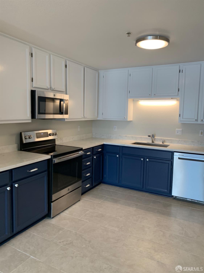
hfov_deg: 53.1
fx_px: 204
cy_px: 136
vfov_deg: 67.3
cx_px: 102
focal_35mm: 26
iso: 50
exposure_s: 1/60
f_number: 1.8
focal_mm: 4.25
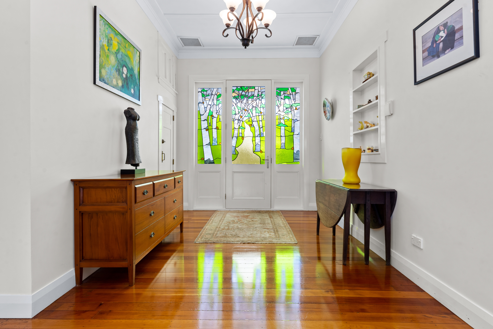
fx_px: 242
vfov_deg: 68.3
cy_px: 164
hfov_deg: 91.0
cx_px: 246
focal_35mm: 18
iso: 400
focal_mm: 17.7
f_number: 10
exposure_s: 1/8
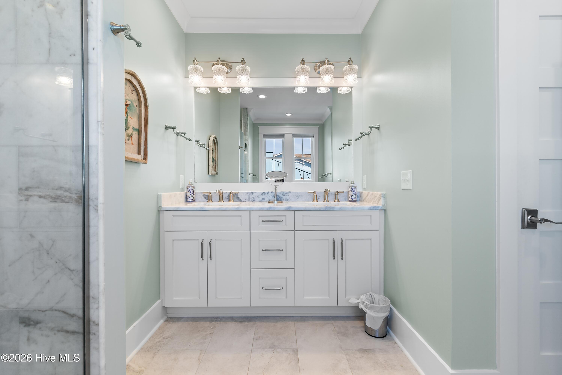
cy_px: 188
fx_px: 234
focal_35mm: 15
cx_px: 281
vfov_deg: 77.3
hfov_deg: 100.4
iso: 100
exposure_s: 1/40
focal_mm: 10
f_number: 4.5
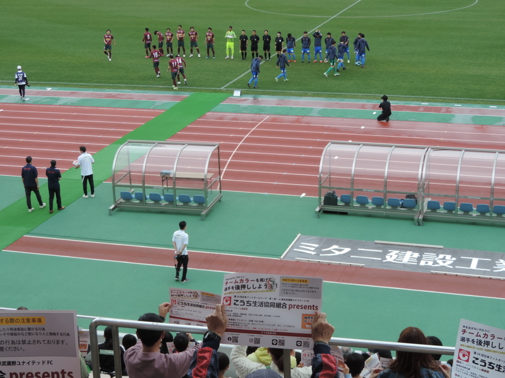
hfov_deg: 27.8
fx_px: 1021
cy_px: 189
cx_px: 252
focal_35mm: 70
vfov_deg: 21.0
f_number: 3.9
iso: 80
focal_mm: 12.4
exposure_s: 1/250
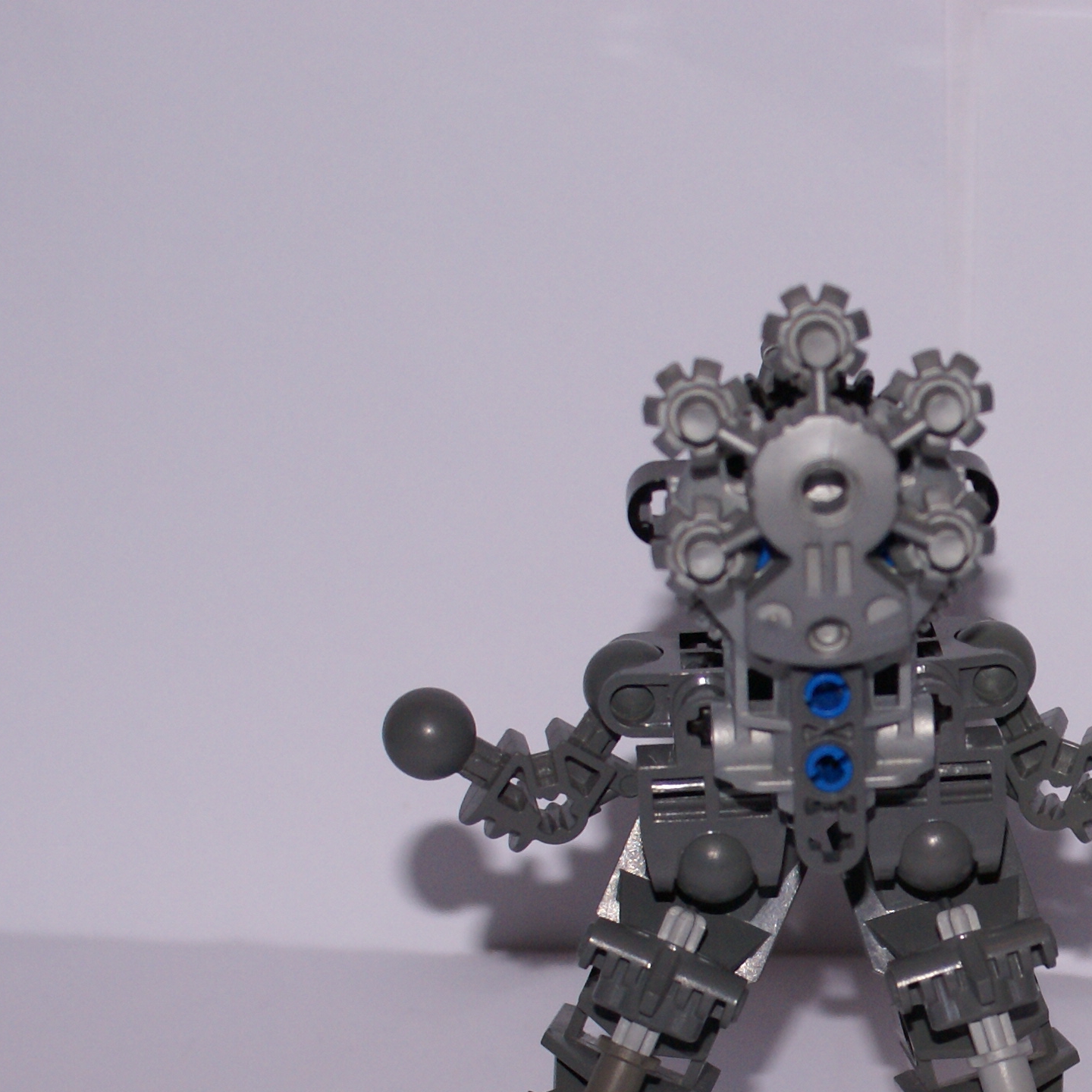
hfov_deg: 14.1
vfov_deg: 14.4
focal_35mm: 120
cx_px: 1252
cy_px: 952
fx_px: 4288
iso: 400
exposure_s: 1/60
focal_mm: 35
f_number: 5.6
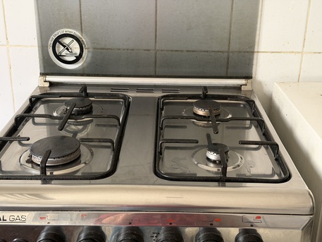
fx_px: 447
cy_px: 121
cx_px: 161
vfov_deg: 30.3
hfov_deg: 39.6
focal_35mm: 48
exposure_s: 1/40
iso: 400
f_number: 1.78
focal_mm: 6.76
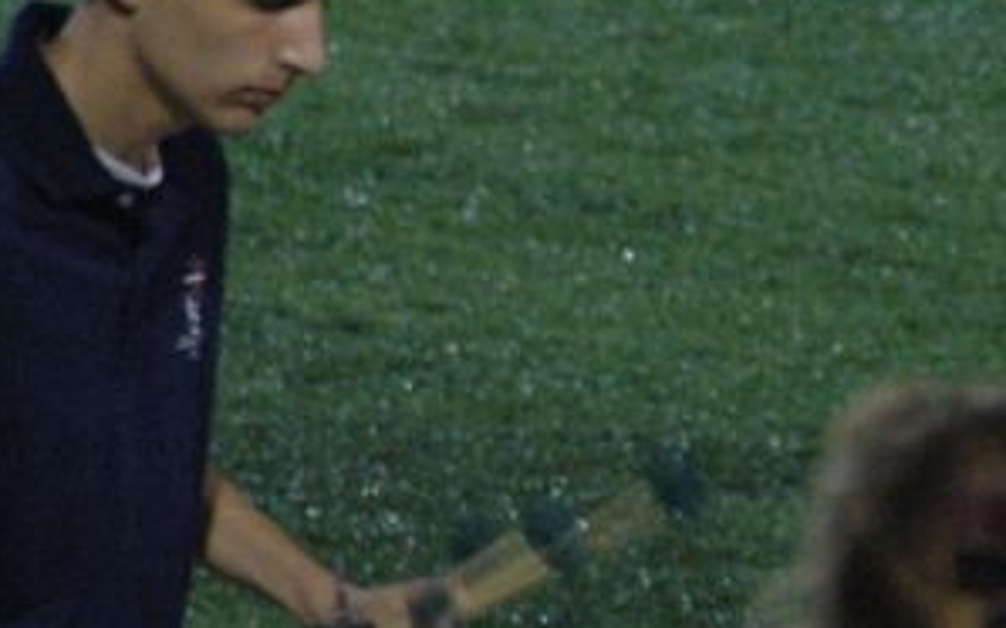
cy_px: 186
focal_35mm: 1048
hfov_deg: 2.0
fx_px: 28722
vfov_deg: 1.3
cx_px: 1276
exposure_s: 1/50
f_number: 5.6
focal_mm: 200
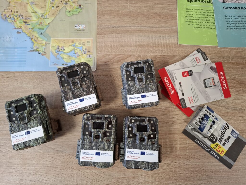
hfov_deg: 73.9
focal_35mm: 23
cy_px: 92
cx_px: 123
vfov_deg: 58.9
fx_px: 163
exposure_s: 1/50
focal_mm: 5.54
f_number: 1.8
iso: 160
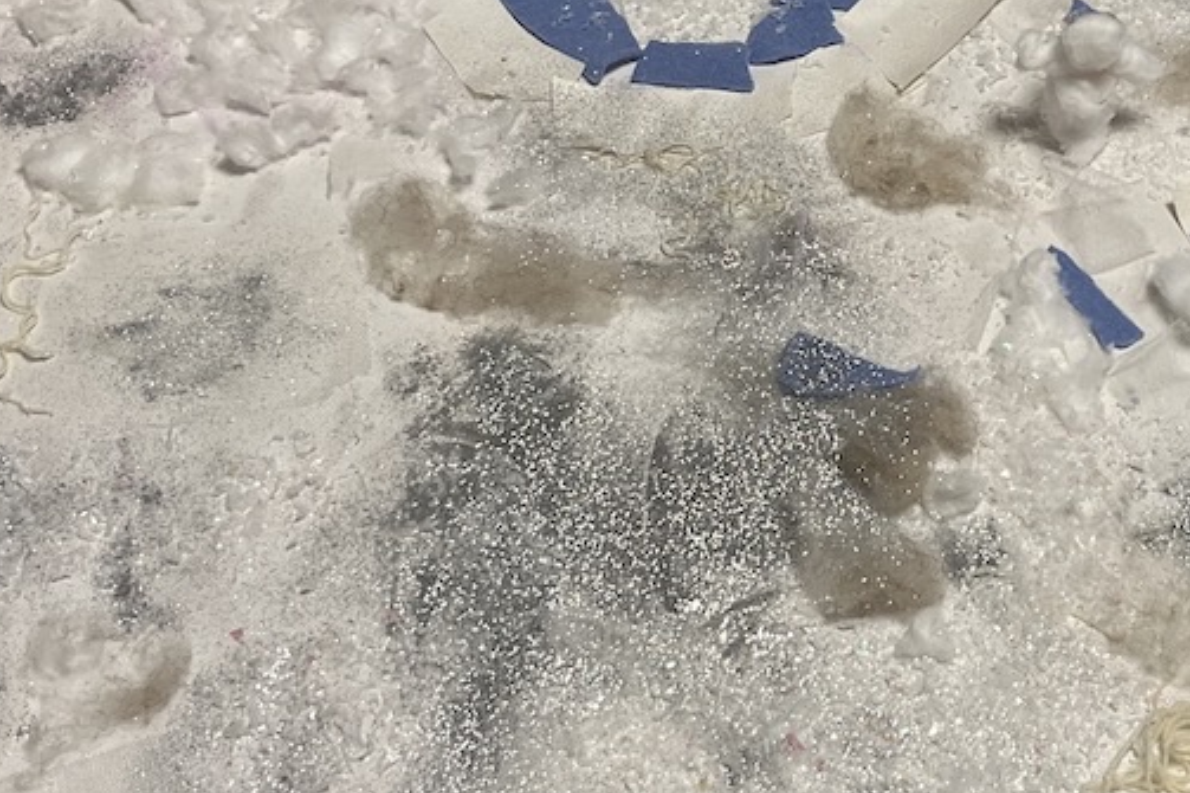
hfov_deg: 45.3
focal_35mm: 43
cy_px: 279
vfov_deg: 31.0
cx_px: 684
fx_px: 1421
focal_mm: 5.1
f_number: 1.6
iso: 80
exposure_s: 1/100
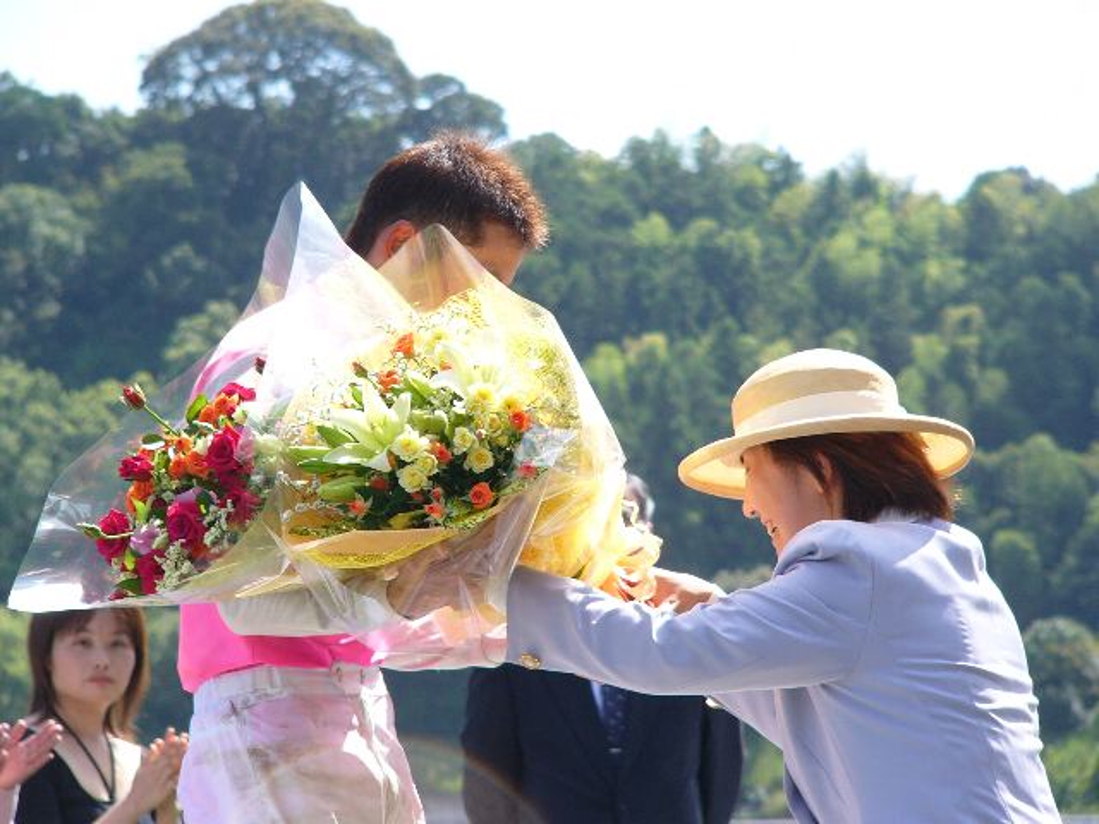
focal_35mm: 205
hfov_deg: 9.7
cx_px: 550
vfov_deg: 7.2
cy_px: 412
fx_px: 6508
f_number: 4
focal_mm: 34.1
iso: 50
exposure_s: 1/320
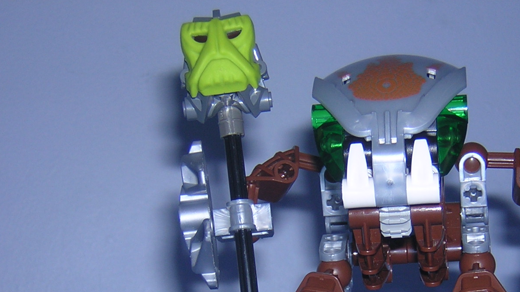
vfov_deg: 13.3
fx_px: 1241
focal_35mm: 90
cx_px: 343
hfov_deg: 23.6
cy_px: 255
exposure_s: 1/60.1
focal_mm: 8.1
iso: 100
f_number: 3.4
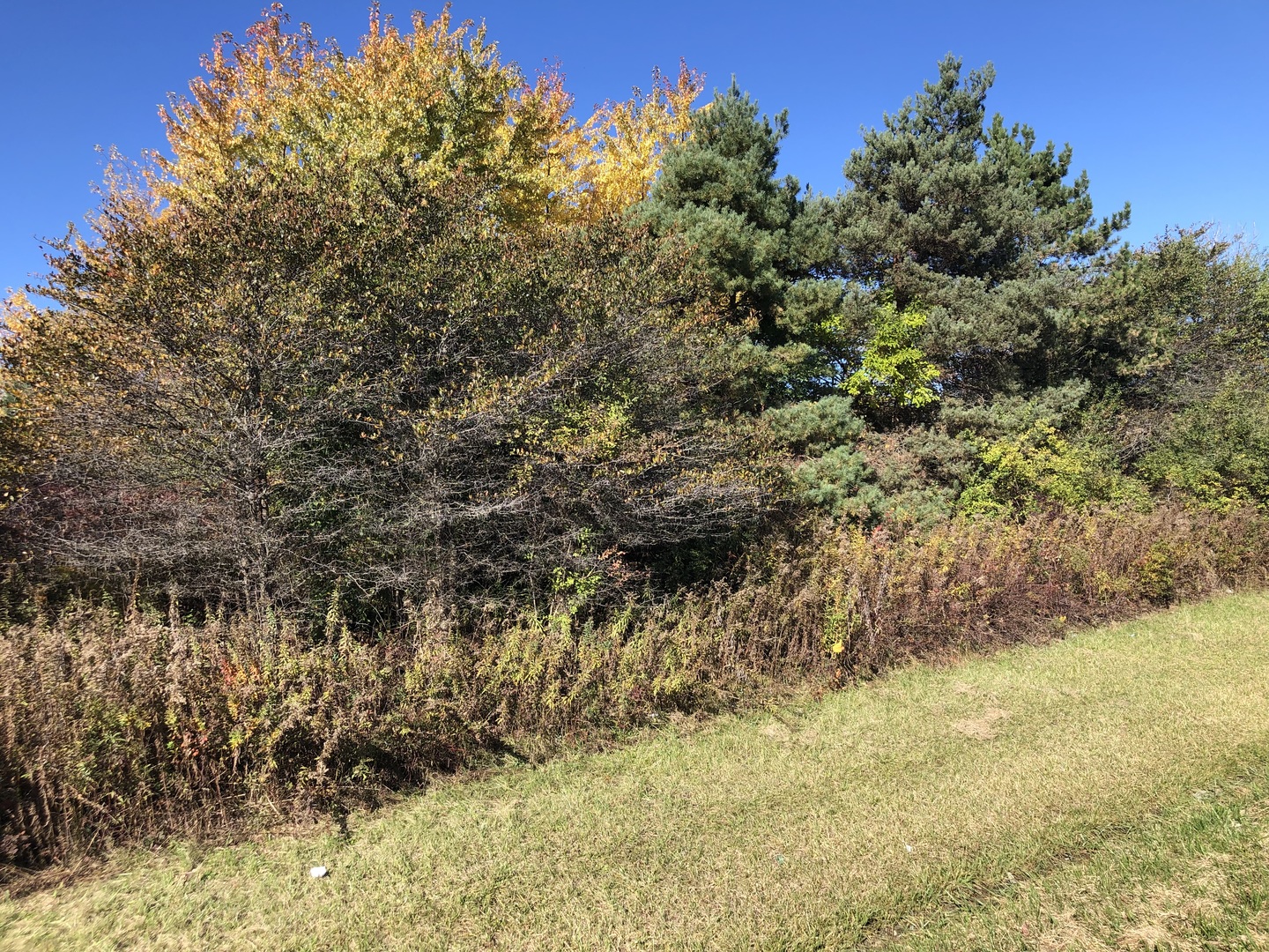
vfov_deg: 49.7
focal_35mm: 28
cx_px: 634
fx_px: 1026
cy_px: 476
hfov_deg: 63.4
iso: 20
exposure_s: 1/979
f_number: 1.8
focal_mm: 3.99
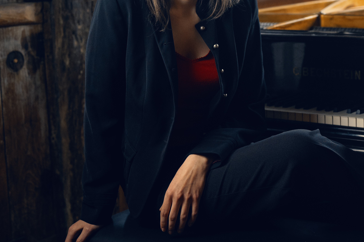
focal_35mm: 79
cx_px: 276
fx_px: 799
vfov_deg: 17.2
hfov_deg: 25.4
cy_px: 57
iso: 2000
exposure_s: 1/640
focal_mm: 50
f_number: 3.2
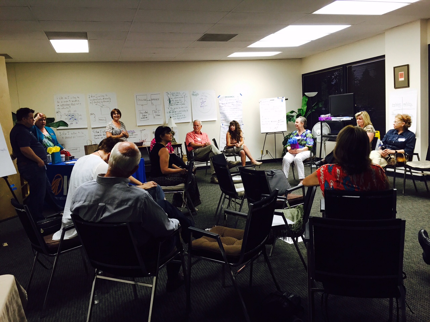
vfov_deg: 48.2
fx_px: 360
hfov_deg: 61.7
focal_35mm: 29
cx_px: 215
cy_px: 161
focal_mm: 4.15
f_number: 2.2
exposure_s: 1/30
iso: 100
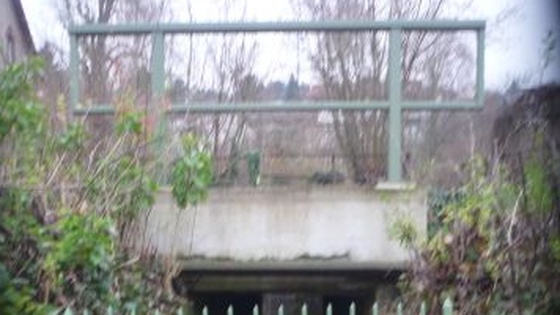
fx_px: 698
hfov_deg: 43.7
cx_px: 278
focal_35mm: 47
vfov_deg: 23.6
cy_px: 361
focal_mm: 5.2
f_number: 3.3
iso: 125
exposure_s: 1/30
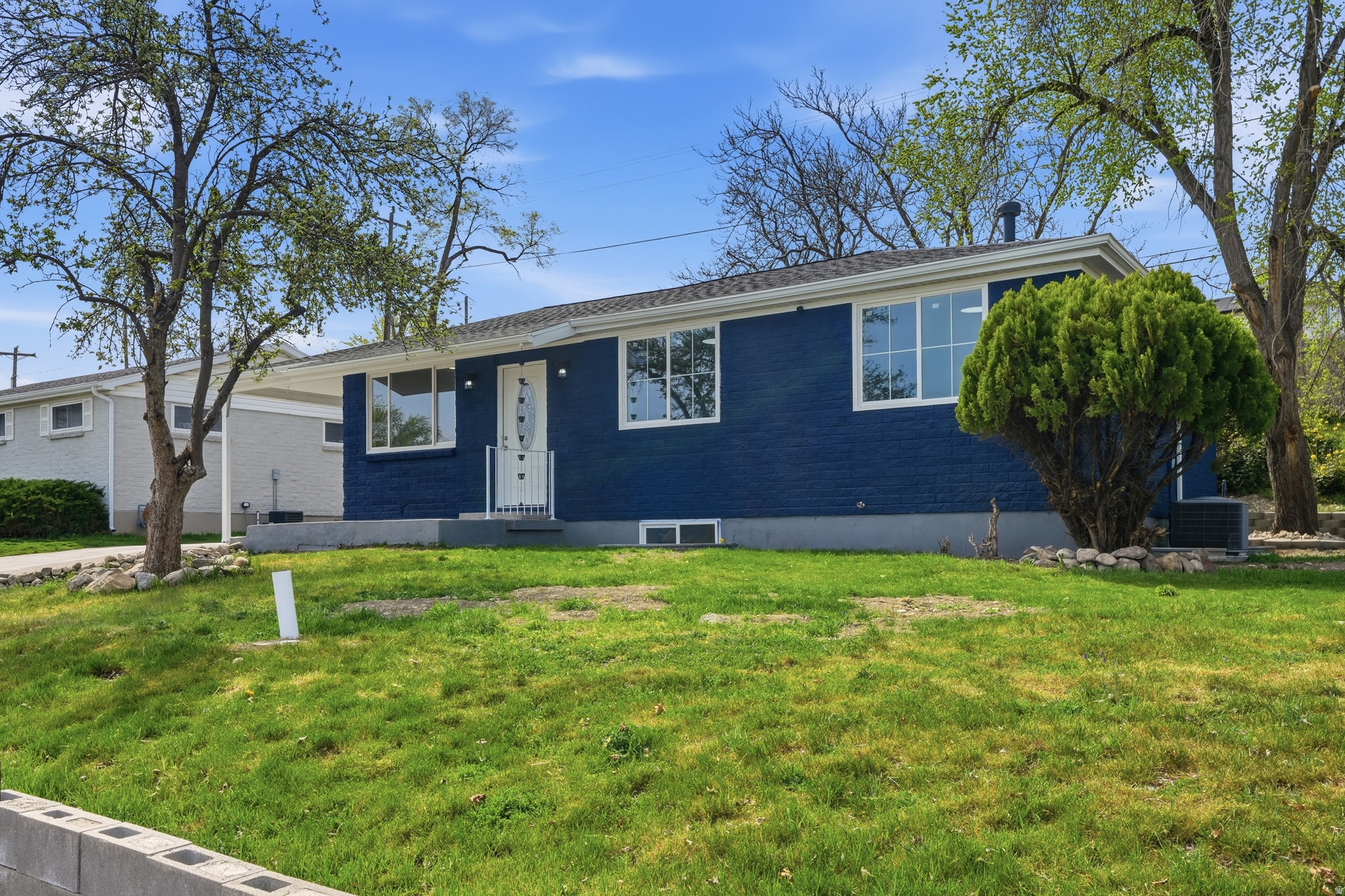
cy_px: 448
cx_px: 672
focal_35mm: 28
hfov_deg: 65.5
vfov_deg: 46.4
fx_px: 1046
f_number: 9
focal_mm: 28
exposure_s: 1/5000
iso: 250
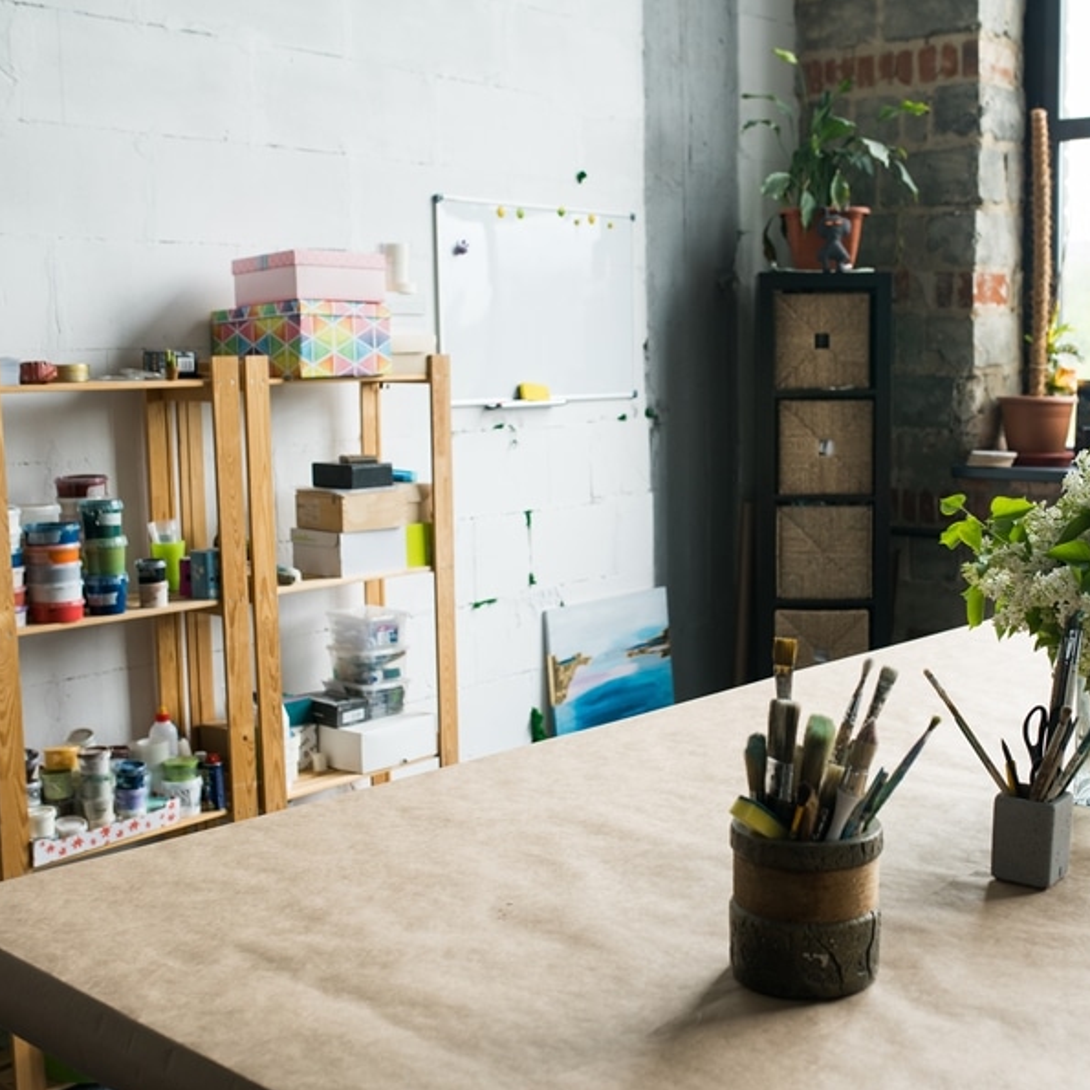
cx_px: 649
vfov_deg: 37.6
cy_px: 548
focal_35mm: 45
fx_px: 1603
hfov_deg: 37.4
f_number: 5
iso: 500
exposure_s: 1/160
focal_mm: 35
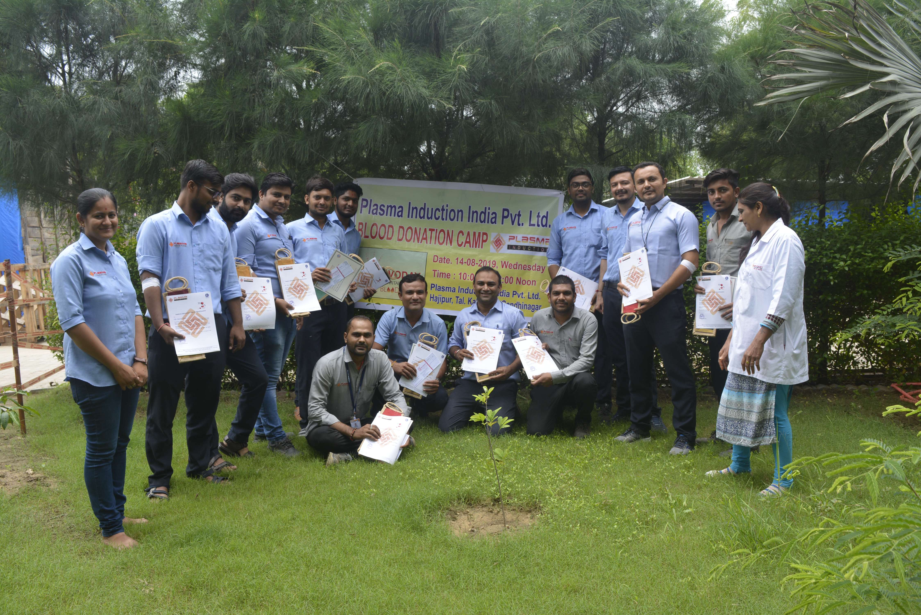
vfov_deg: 43.6
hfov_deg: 61.9
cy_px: 308
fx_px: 768
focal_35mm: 30
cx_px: 460
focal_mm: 20
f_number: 8
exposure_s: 1/250
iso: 200
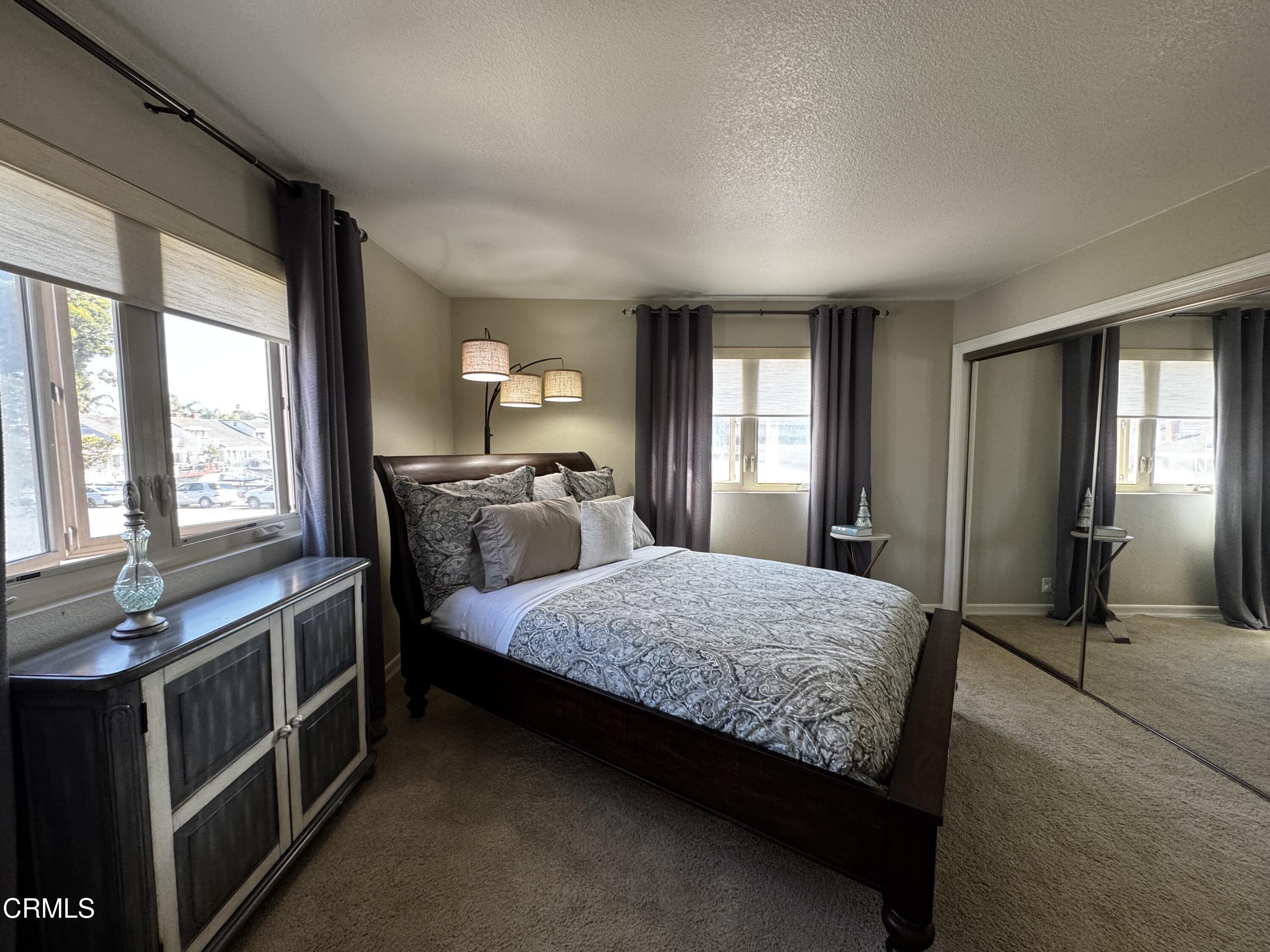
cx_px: 635
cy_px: 476
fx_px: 514
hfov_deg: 102.1
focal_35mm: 14
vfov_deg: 85.7
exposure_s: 1/120
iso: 200
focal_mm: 2.22
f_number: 2.2
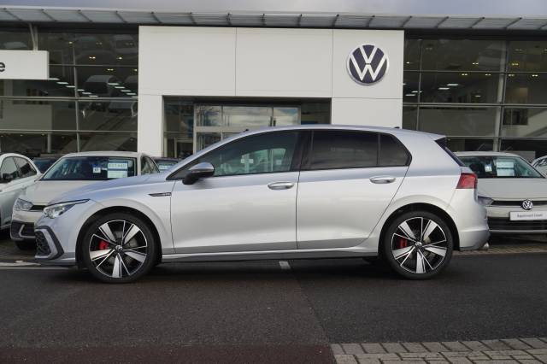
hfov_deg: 46.4
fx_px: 638
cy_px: 182
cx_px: 274
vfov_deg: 31.9
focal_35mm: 42
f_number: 6.3
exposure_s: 1/125
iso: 100
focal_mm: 28
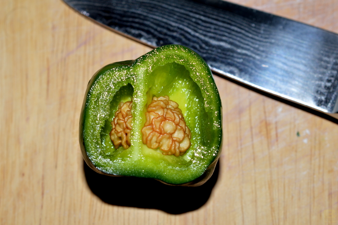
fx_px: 563
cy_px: 112
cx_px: 169
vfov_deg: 22.6
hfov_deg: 33.4
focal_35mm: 60
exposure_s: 1/60
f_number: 8
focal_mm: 40
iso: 100
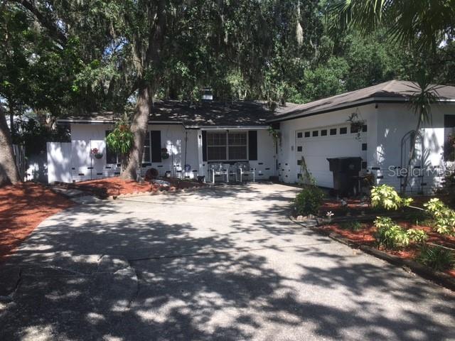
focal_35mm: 29
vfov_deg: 48.2
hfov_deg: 61.7
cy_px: 170
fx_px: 381
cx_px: 228
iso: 25
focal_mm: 4.15
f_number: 2.2
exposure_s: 1/746
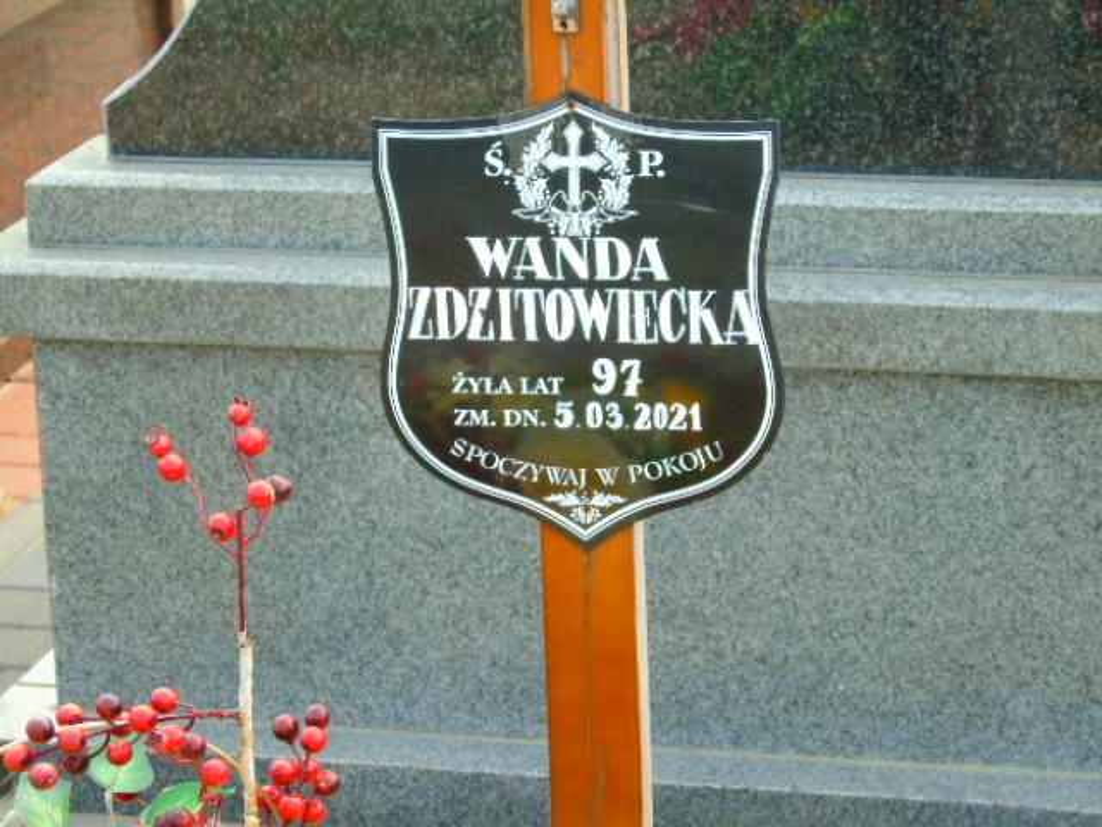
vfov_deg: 10.4
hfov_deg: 13.9
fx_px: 4521
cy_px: 414
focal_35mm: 142
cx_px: 551
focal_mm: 25
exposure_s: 1/125
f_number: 4.7
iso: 100
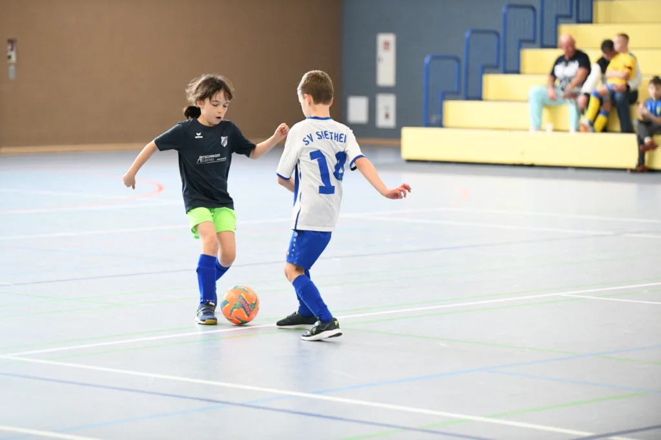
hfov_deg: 15.2
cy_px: 220
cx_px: 330
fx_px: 2478
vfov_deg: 10.2
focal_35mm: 135
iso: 8000
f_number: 2.8
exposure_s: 1/1250
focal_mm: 135
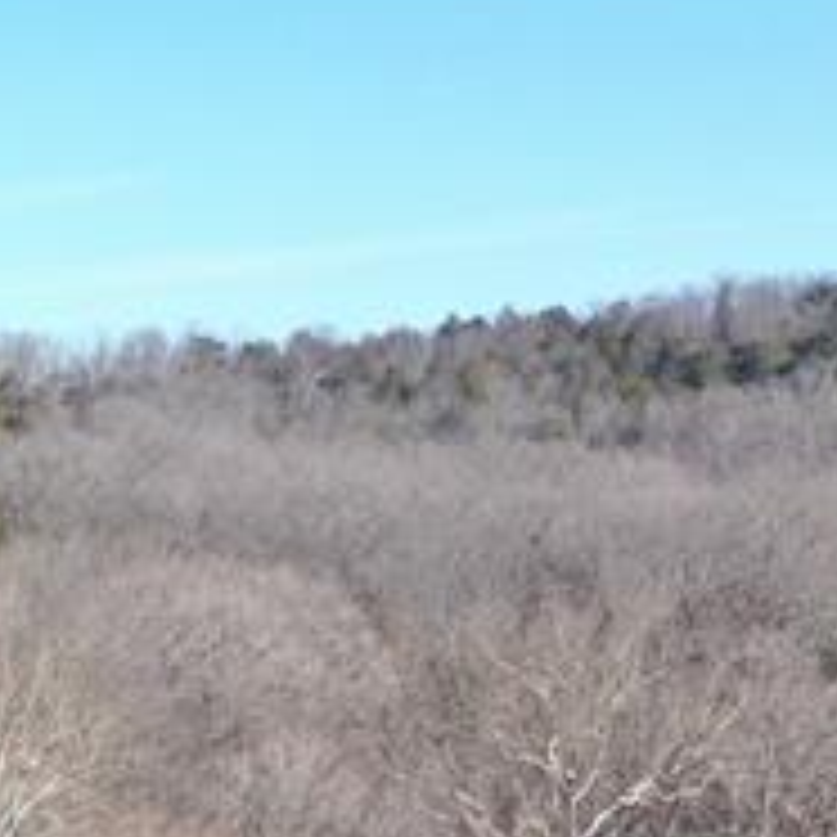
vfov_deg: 12.3
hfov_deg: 11.6
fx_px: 3584
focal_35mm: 131
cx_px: -986
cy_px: 1476
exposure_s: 1/240
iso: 100
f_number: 5
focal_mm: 10.26
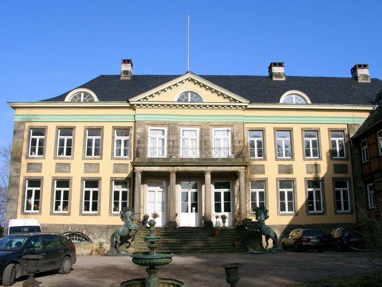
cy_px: 144
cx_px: 191
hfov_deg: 54.0
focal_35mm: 34
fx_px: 375
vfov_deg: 41.8
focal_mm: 7.13
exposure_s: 1/946
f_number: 4
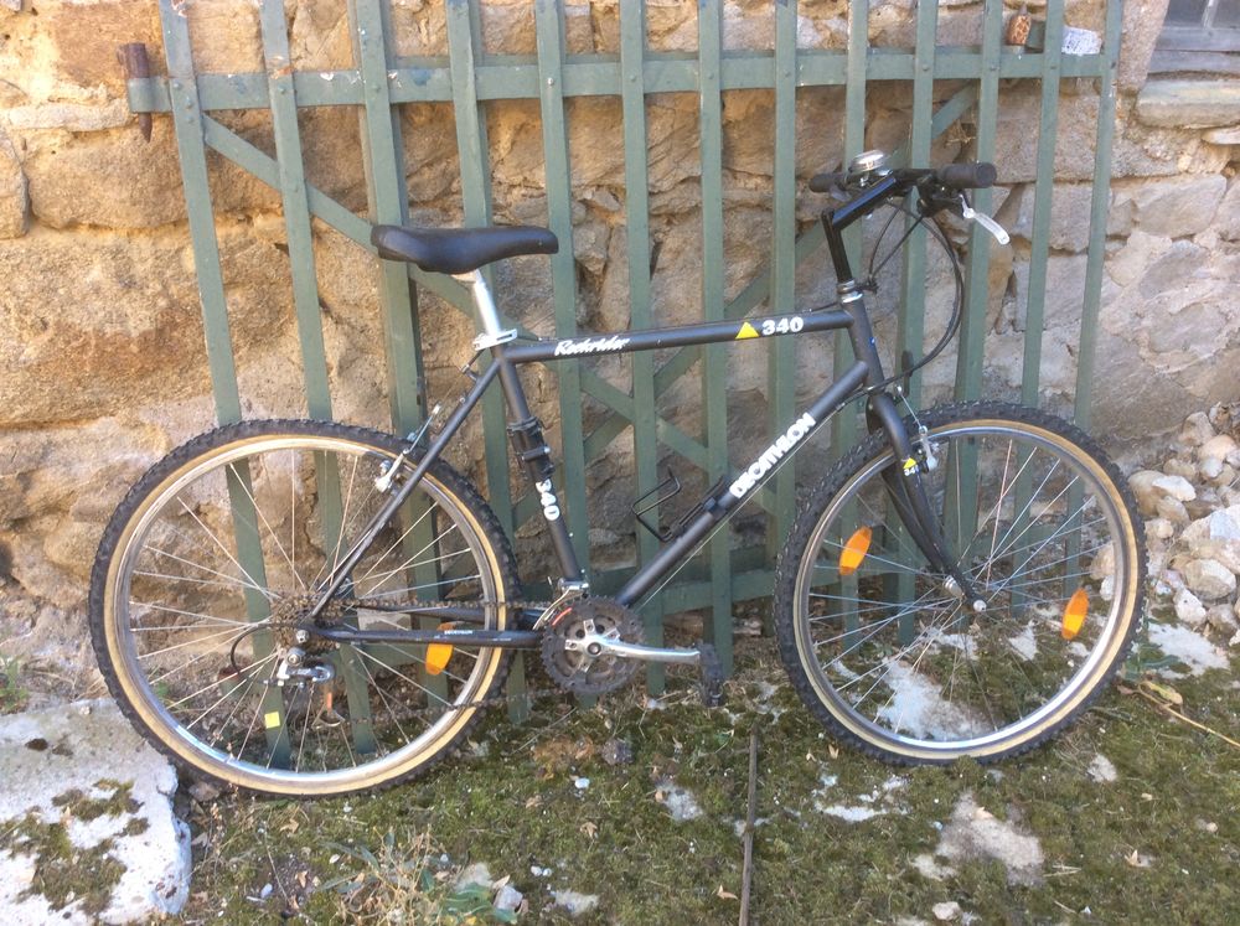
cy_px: 463
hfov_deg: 56.9
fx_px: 1145
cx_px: 620
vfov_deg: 44.1
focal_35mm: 32
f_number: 2.4
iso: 50
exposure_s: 1/50
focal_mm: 3.3
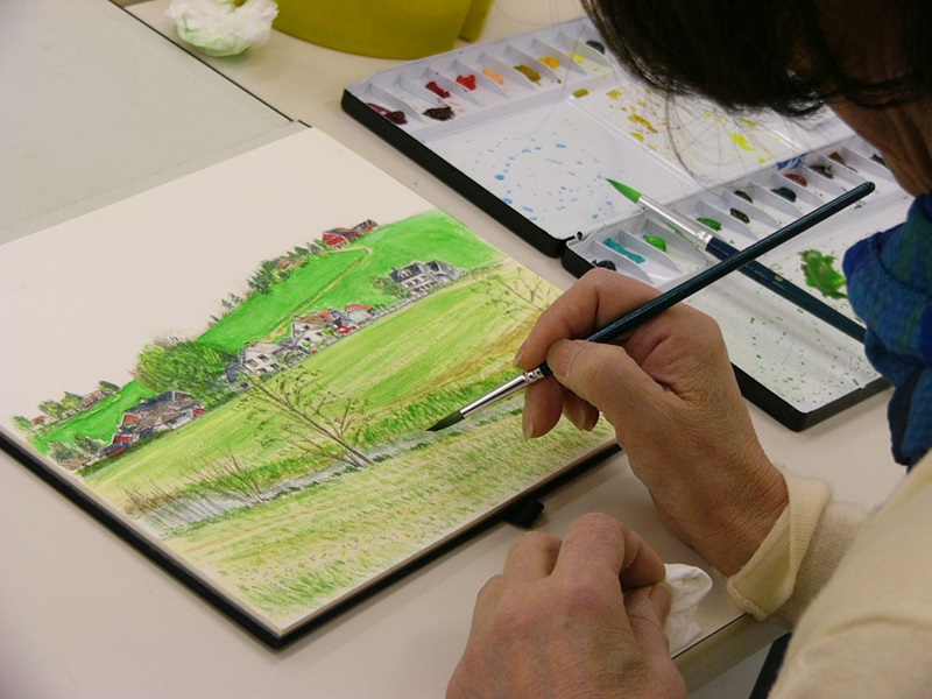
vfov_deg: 14.9
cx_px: 466
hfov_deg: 19.8
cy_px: 350
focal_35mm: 99
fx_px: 2665
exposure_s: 1/60
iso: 100
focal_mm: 13
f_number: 2.8
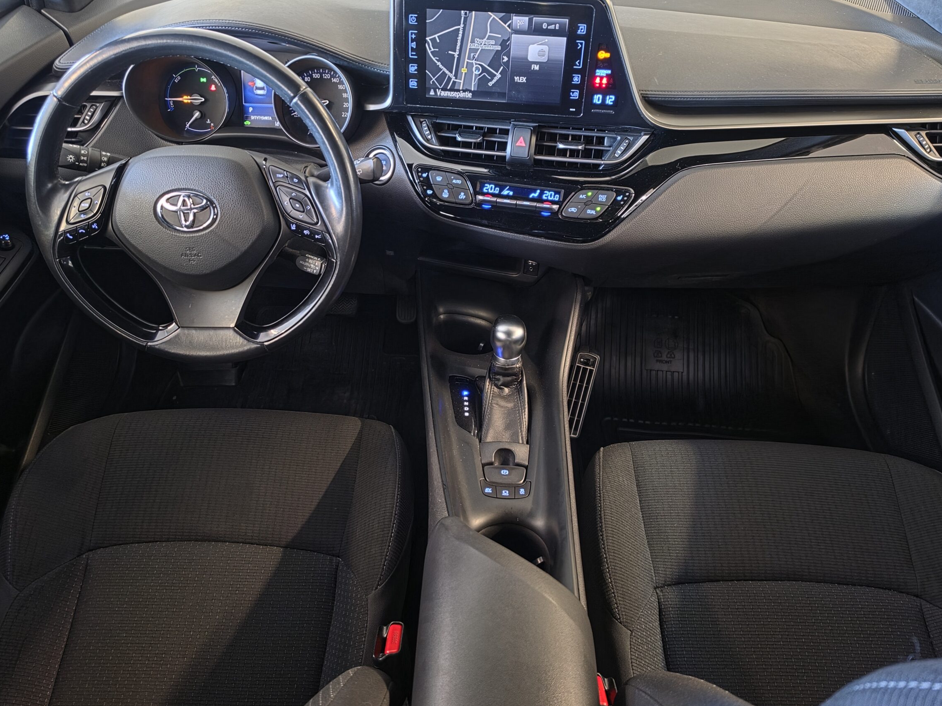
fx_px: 707
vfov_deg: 53.0
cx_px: 465
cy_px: 318
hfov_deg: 67.3
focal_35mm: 26
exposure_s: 1/16.7
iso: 800
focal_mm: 6.5
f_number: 1.4
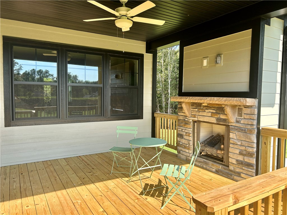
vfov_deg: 53.1
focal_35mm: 26
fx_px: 216
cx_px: 144
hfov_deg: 67.3
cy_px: 108
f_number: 1.5
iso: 50
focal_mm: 5.7
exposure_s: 1/991
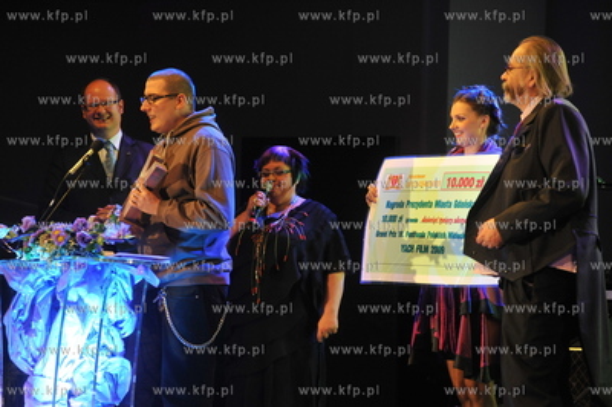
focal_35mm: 155
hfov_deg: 13.3
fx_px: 2633
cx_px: 306
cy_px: 204
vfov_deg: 8.8
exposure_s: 1/160
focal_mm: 155
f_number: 4
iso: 2000
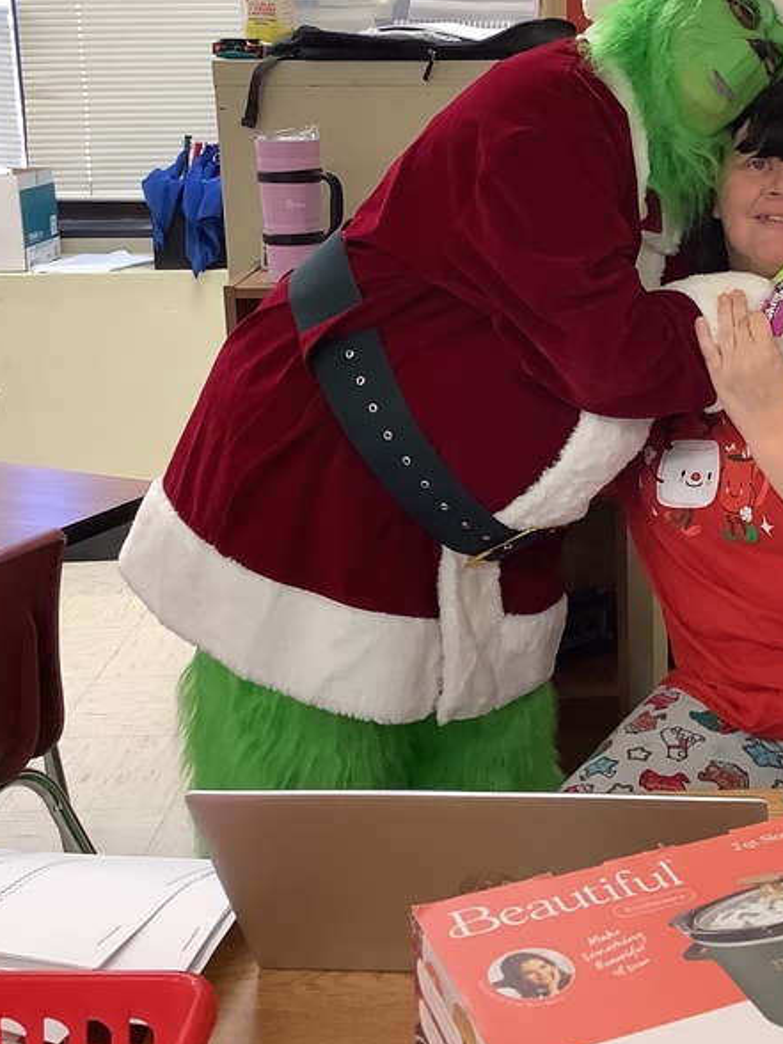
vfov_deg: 35.3
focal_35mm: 54
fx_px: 1629
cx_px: 689
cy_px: 384
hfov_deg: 26.2
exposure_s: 1/50
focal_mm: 3.3
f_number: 2.4
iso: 160
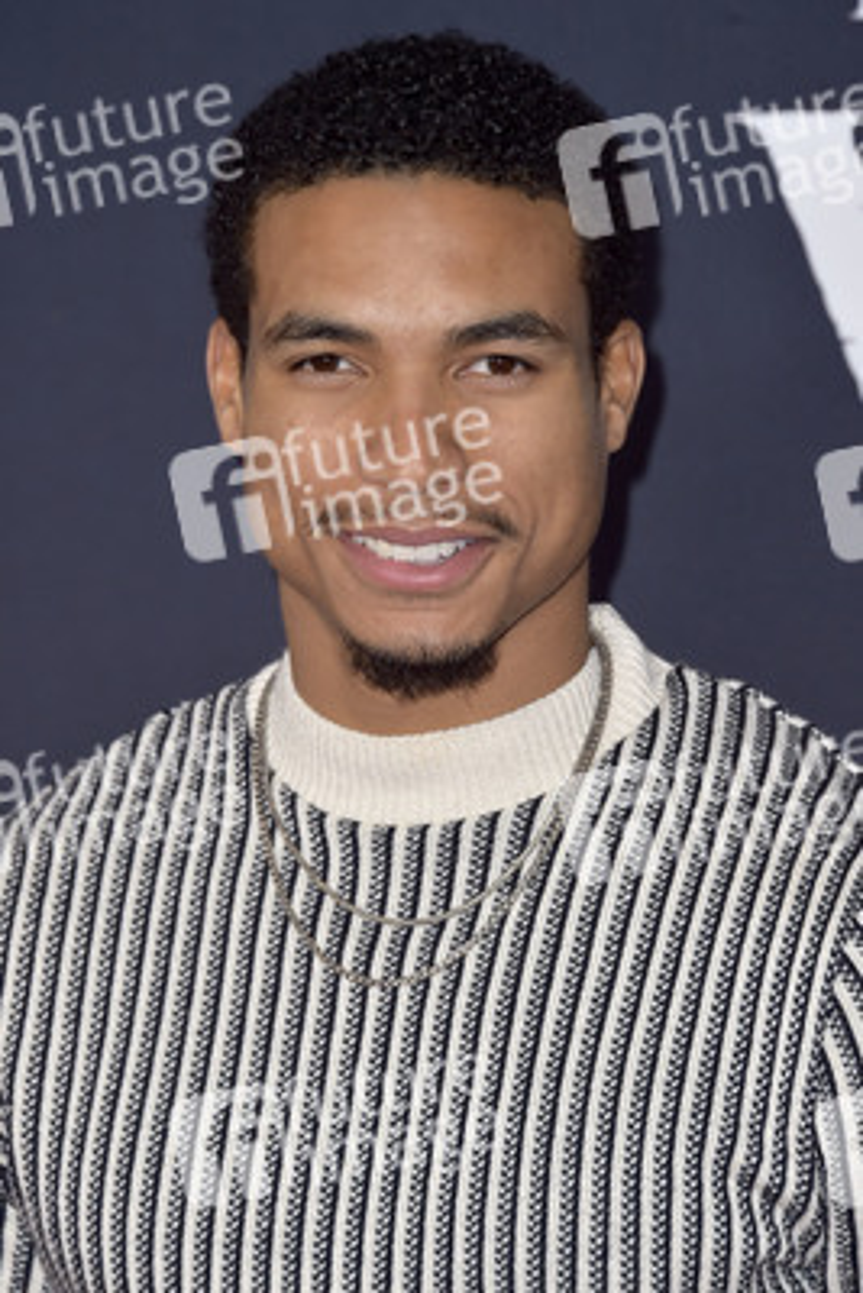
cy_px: 646
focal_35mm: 200
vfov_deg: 10.3
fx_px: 7185
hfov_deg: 6.9
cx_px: 432
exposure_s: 1/250
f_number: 7.1
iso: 320
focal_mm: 200
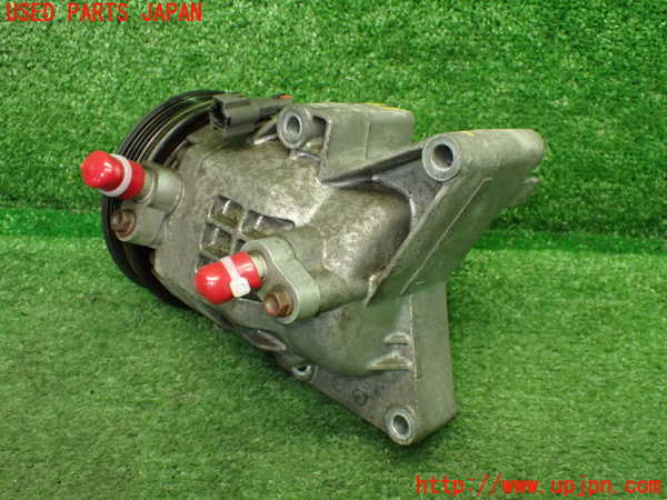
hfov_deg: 49.0
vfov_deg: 37.7
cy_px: 250
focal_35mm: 38
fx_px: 732
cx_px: 334
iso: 800
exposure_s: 1/80
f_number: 2.7
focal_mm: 6.83
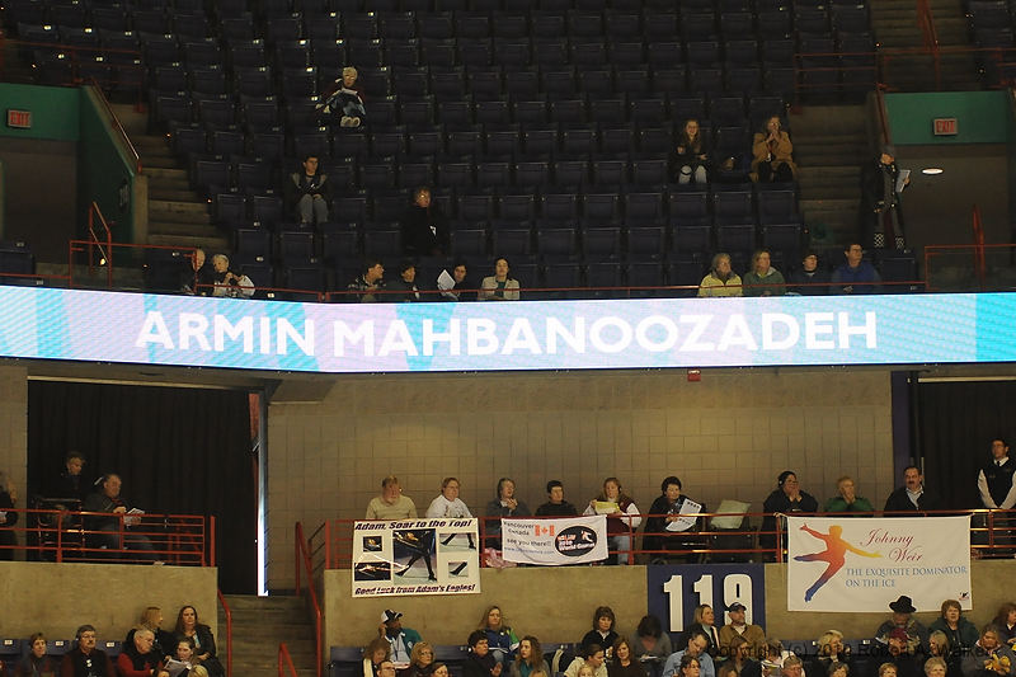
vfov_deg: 13.0
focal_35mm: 105
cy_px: 338
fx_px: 2963
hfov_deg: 19.5
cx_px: 508
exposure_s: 1/250
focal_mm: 70
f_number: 2.8
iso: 1250
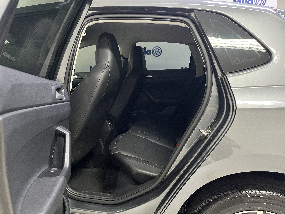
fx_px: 214
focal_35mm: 26
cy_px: 107
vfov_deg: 53.1
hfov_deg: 67.3
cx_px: 142
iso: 500
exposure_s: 1/30
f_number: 1.6
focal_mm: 5.1
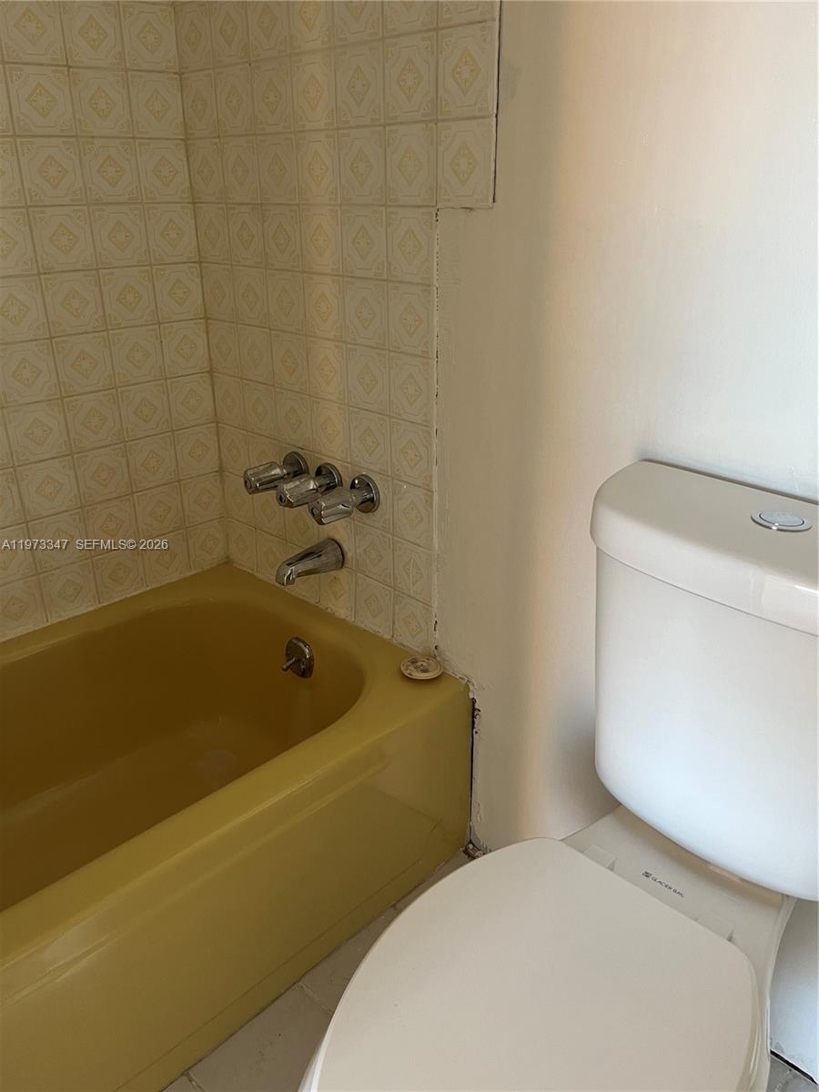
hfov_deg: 53.1
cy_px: 546
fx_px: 820
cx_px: 410
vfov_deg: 67.3
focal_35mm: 26
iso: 125
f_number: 1.6
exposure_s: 1/76
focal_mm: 5.1
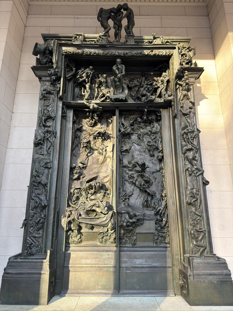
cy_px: 156
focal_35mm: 24
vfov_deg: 71.6
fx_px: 215
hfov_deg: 56.8
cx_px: 116
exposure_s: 1/72
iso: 125
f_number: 1.78
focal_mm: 6.76
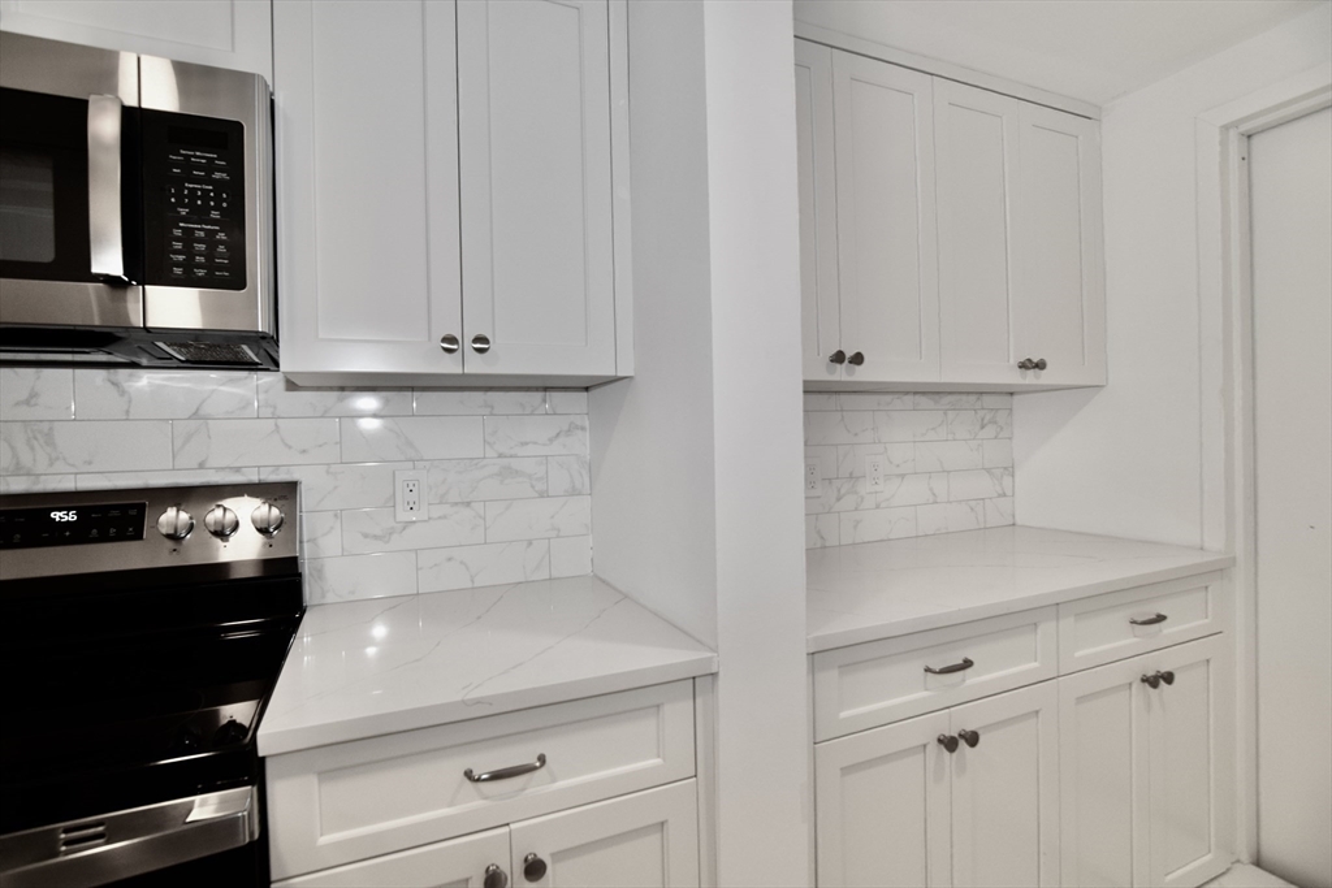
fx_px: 611
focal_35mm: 16
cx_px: 666
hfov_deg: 95.0
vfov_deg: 72.1
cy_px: 444
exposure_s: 1/125
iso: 400
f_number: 5.6
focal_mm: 11
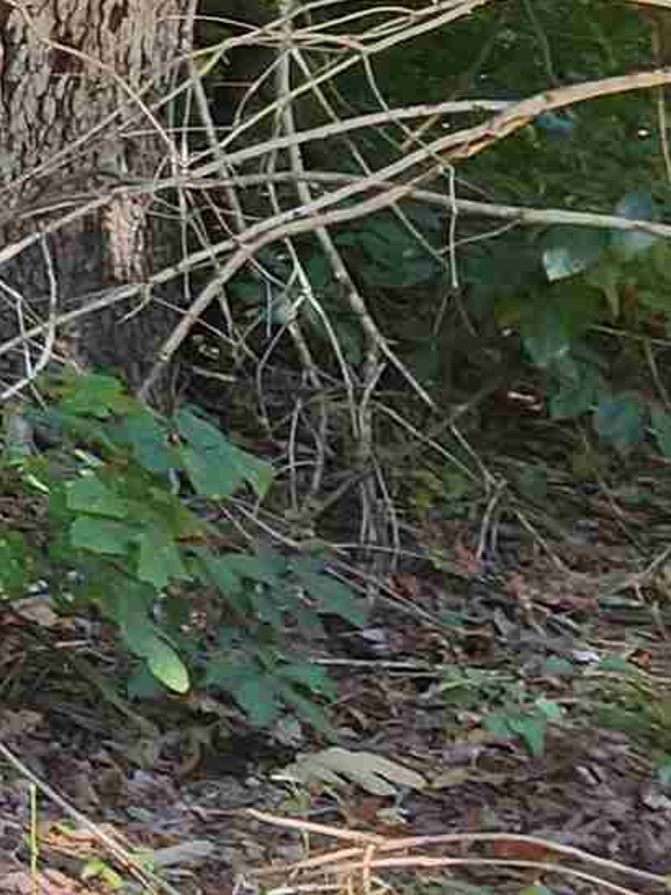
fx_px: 1887
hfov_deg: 10.0
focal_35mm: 73
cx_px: -1601
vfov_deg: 25.4
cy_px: -3
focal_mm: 2.2
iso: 50
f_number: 2.2
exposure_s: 1/190
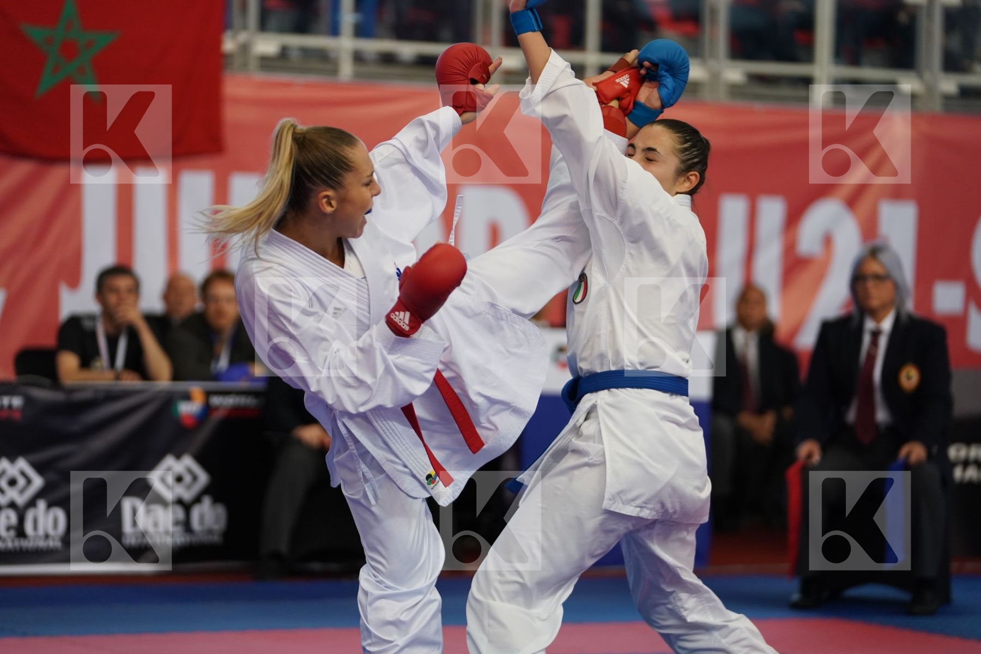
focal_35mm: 138
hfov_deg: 14.9
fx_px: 3760
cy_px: 327
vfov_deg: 9.9
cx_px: 490
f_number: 2.8
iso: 2000
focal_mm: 138
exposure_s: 1/1000
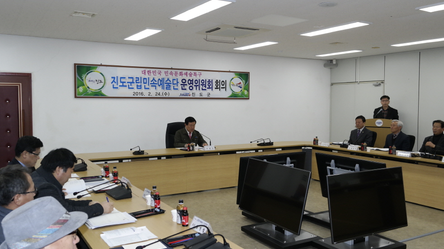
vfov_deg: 36.7
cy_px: 120
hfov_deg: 61.0
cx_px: 222
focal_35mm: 32
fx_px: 377
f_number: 5
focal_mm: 20
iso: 800
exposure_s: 1/125
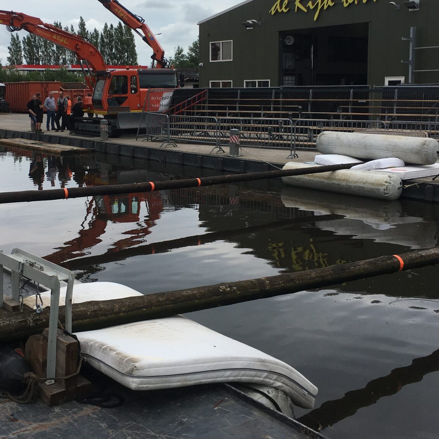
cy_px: 145
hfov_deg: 36.6
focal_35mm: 46
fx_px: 660
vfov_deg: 36.4
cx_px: 168
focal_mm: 4.15
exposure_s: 1/1304
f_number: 2.2
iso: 25
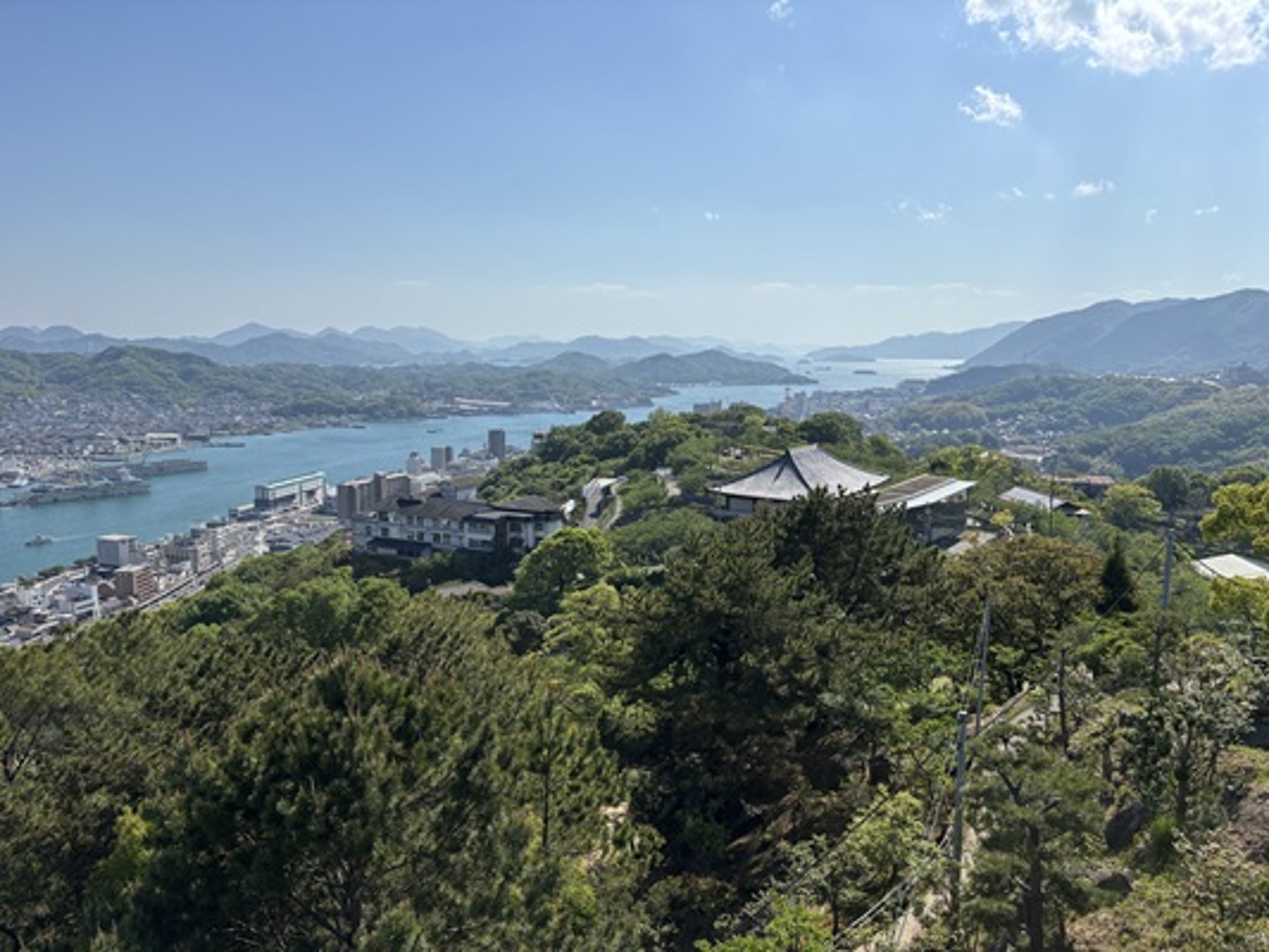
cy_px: 476
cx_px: 634
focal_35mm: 26
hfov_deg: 67.3
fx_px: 953
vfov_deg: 53.1
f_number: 1.6
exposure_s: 1/6329
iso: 50
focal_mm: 5.96
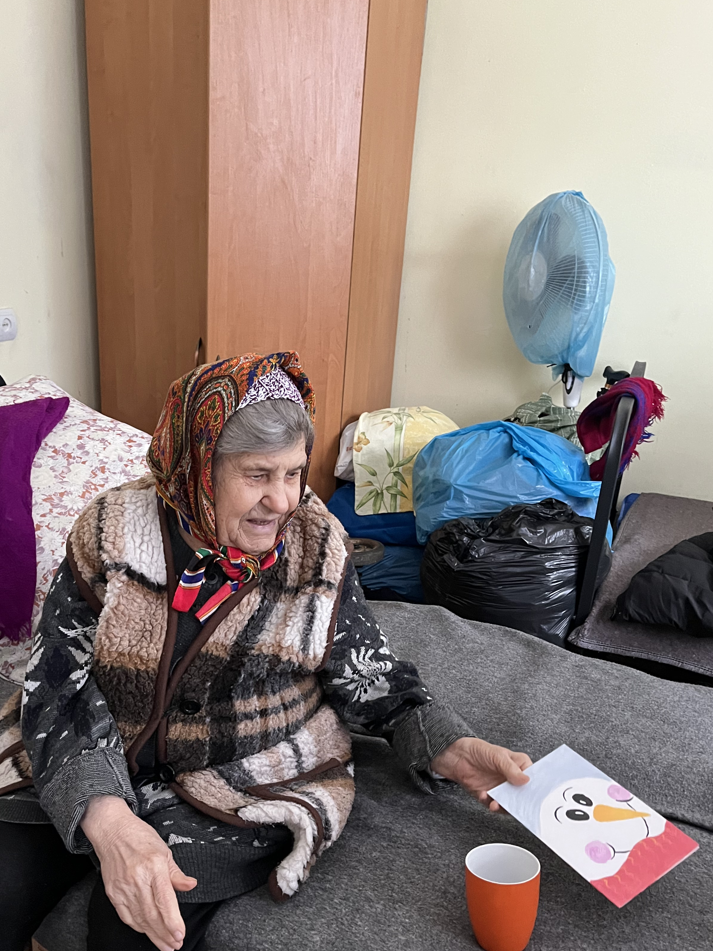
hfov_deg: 42.8
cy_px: 576
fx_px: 906
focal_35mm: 33
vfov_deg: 54.9
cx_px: 303
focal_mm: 5.1
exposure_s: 1/48
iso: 500
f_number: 1.6
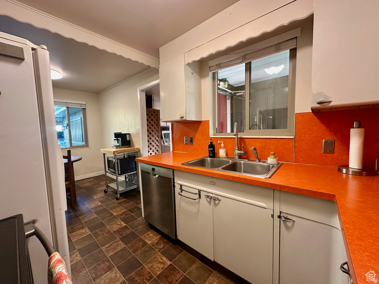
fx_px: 153
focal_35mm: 14
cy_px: 142
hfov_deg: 102.1
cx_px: 190
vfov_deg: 85.7
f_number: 2.2
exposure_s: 1/60
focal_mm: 2.22
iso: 200
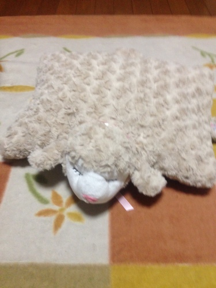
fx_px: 275
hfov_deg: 42.9
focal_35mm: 33
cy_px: 144
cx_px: 108
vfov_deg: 55.4
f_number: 2.4
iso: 250
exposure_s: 1/20
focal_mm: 4.12
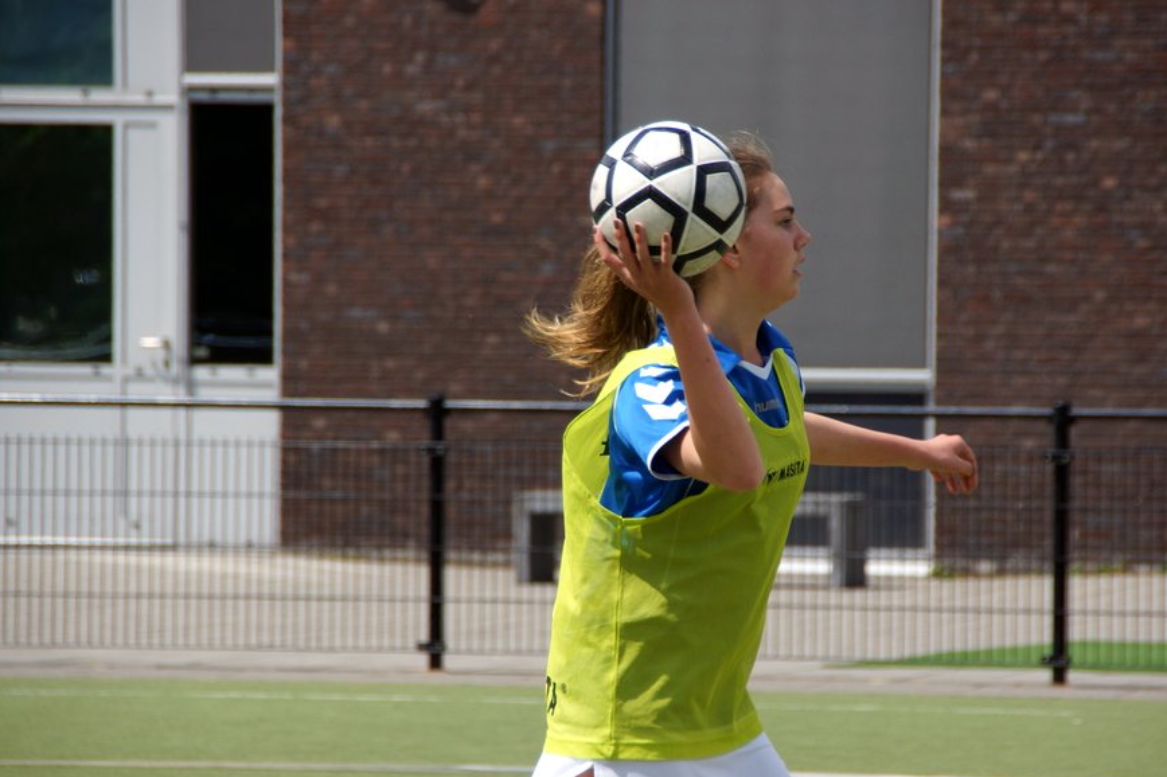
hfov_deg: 7.3
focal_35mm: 283
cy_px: 430
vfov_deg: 4.9
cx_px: 670
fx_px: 9170
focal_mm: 160
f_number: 6.3
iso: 160
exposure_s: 1/800
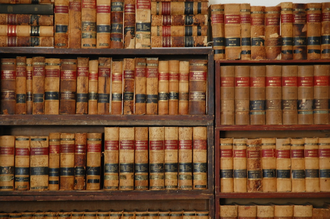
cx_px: 165
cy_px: 110
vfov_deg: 13.0
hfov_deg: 19.5
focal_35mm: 105
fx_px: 961
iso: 200
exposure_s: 1/2.5
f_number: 4.5
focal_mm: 70
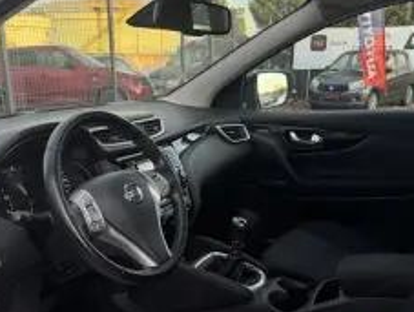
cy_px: 230
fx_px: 455
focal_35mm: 38
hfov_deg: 48.8
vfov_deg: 37.0
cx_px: 188
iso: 64
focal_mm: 6.76
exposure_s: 1/172
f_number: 1.78
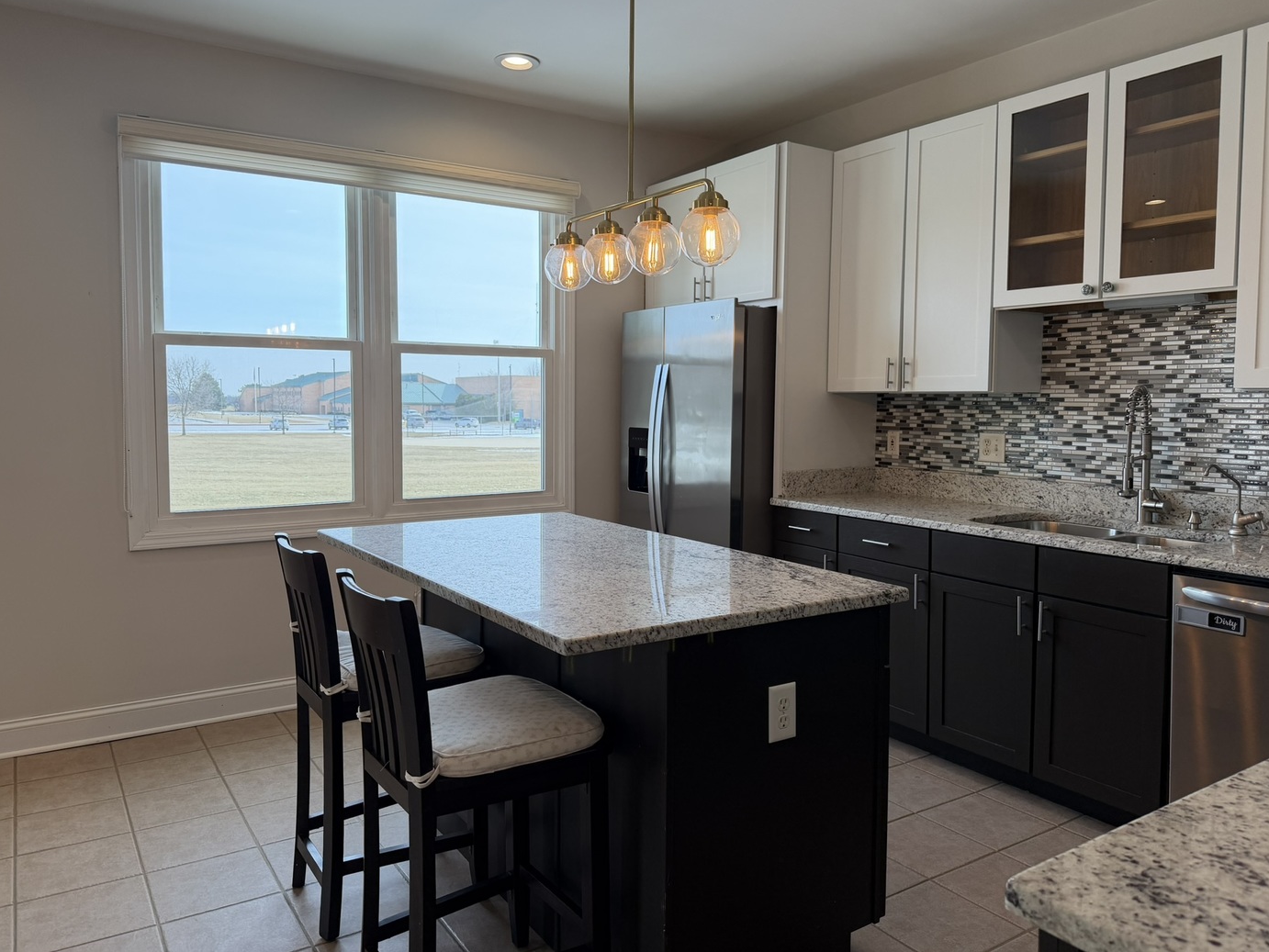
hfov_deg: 69.4
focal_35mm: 25
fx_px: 917
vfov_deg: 54.9
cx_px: 646
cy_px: 457
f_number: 1.78
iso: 100
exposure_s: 1/377
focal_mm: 6.76
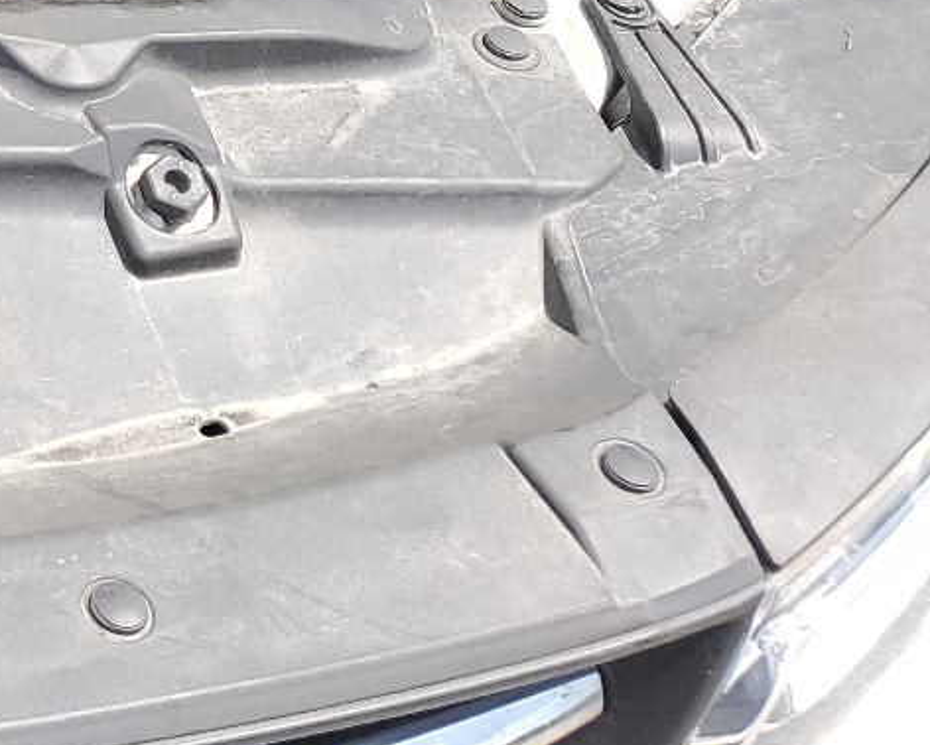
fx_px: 2368
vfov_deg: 16.7
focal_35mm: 86
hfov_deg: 18.6
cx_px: -613
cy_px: -266
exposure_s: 1/1429
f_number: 1.5
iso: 50
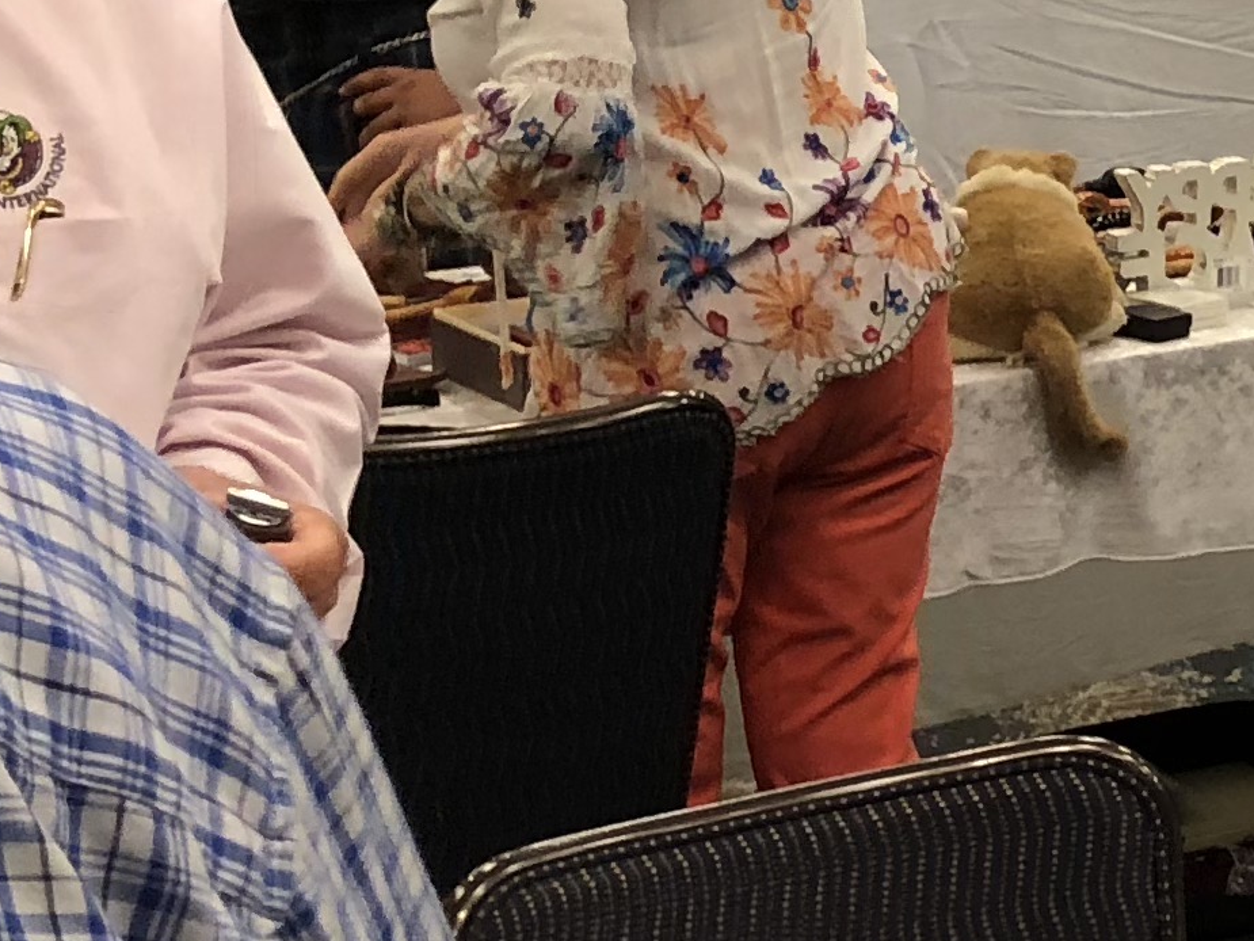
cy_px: -56
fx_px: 4420
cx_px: 2496
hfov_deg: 13.8
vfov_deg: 12.0
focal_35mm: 122
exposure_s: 1/20
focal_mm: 3.99
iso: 40
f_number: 1.8
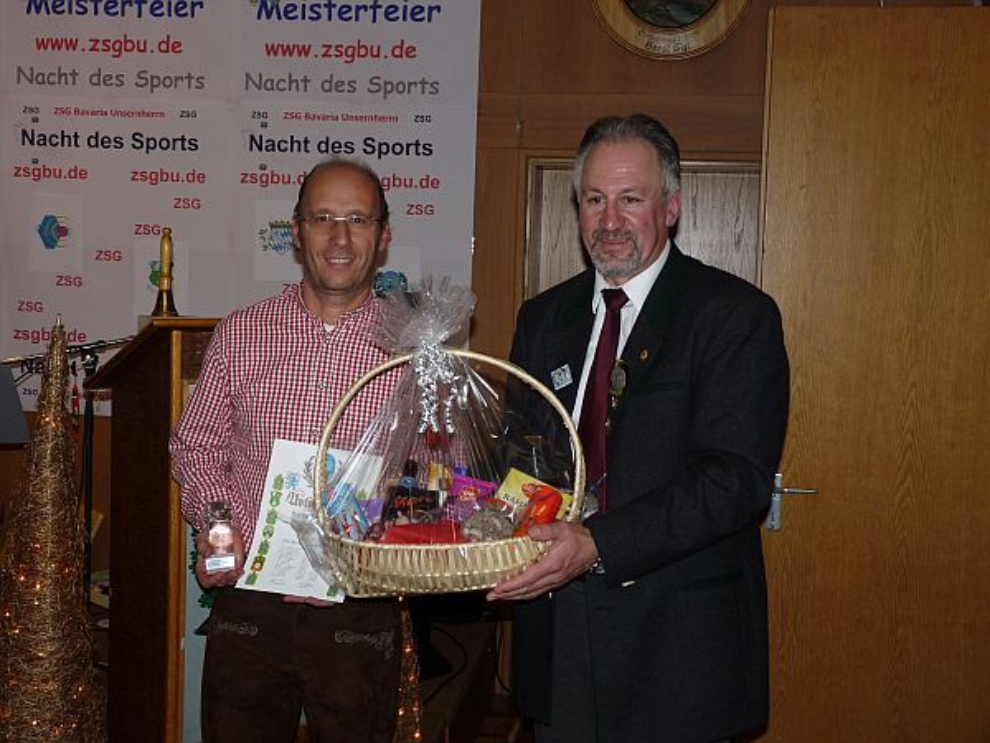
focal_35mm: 48
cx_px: 495
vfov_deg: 30.3
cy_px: 372
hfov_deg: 39.7
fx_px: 1373
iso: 100
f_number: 3.2
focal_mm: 8.5
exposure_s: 1/30
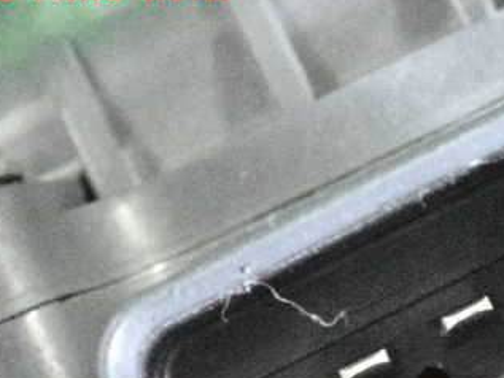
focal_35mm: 189
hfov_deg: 10.4
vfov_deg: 7.8
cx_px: 415
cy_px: 326
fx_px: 2753
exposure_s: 1/125
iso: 12800
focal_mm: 18
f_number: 4.9
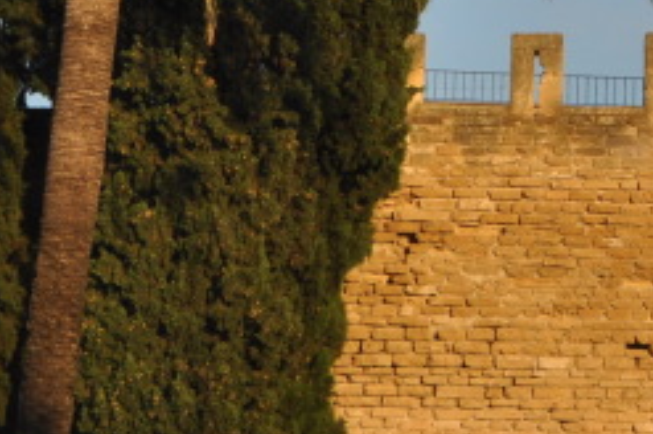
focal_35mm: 149
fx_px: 2699
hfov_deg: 13.7
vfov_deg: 9.1
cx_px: 534
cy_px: -29
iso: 200
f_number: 7.1
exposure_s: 1/200
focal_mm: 24
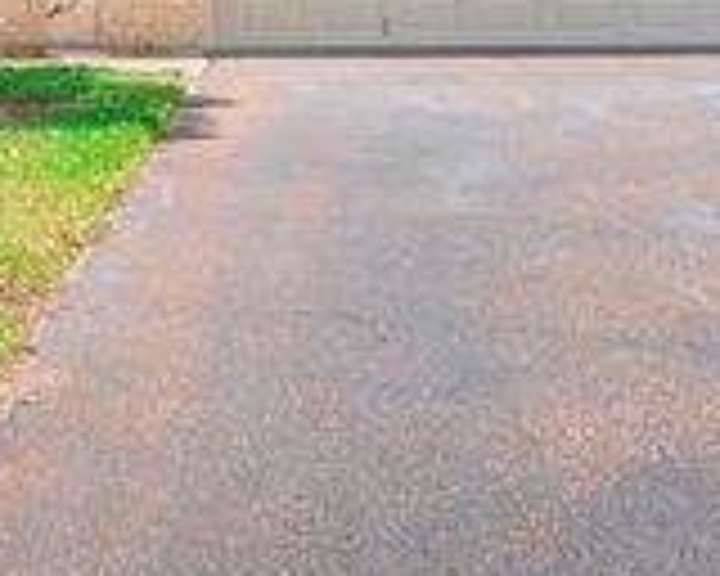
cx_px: 356
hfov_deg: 28.3
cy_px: -81
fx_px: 1428
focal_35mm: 67
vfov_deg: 21.5
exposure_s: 1/200
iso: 200
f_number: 8
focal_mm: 11
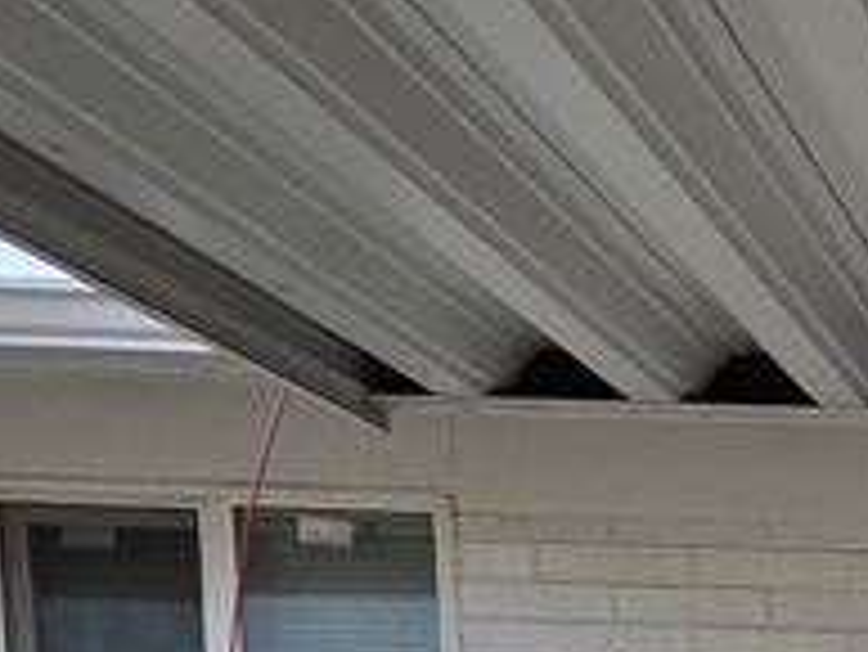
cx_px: 1471
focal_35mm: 69
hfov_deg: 21.2
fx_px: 1731
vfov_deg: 16.5
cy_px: 1282
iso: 200
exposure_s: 1/120
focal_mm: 2.2
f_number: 1.9
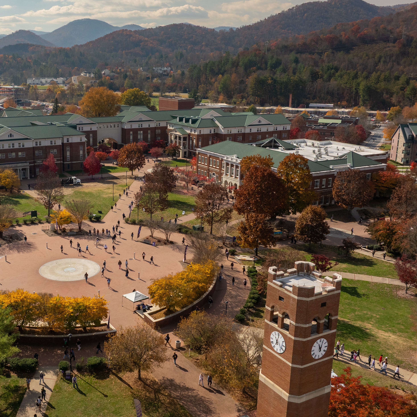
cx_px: 131
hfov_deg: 43.1
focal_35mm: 38
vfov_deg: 43.8
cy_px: 200
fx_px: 518
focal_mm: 12.29
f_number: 4
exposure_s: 1/200
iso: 100
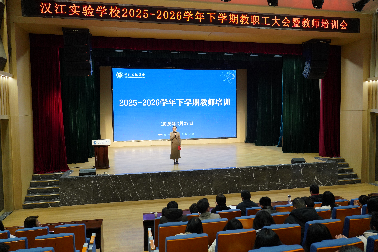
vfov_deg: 51.3
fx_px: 262
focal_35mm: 25
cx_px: 189
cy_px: 126
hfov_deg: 71.5
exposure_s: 1/160
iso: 2500
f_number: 4
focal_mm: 25
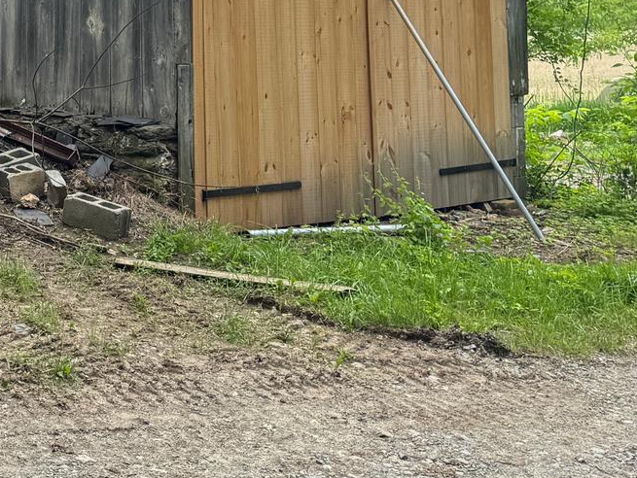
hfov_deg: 22.5
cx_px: -246
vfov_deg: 18.6
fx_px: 1381
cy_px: -103
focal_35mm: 75
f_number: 1.78
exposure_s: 1/1767
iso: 80
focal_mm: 6.76
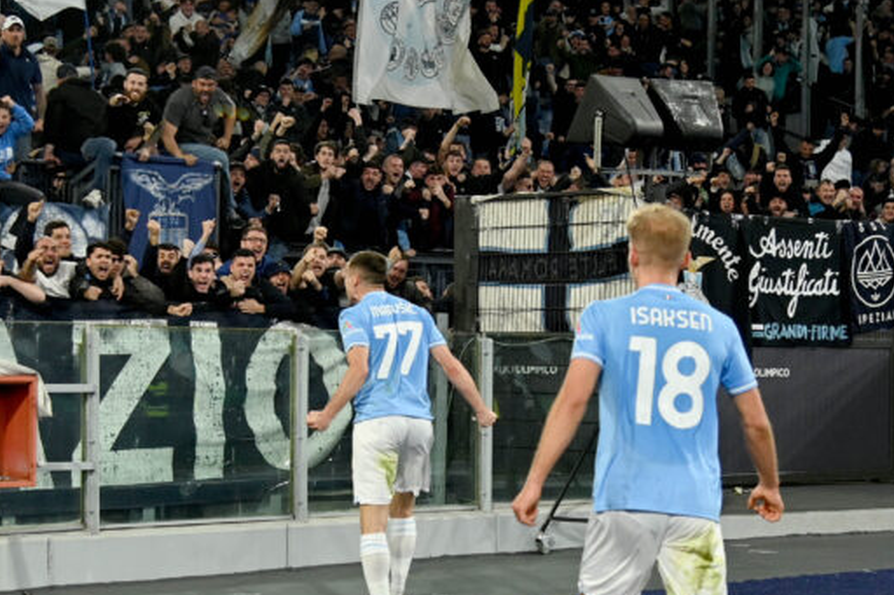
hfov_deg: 26.1
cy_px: 280
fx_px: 1887
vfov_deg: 17.9
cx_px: 164
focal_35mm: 76
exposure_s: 1/800
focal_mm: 38
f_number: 4
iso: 1600
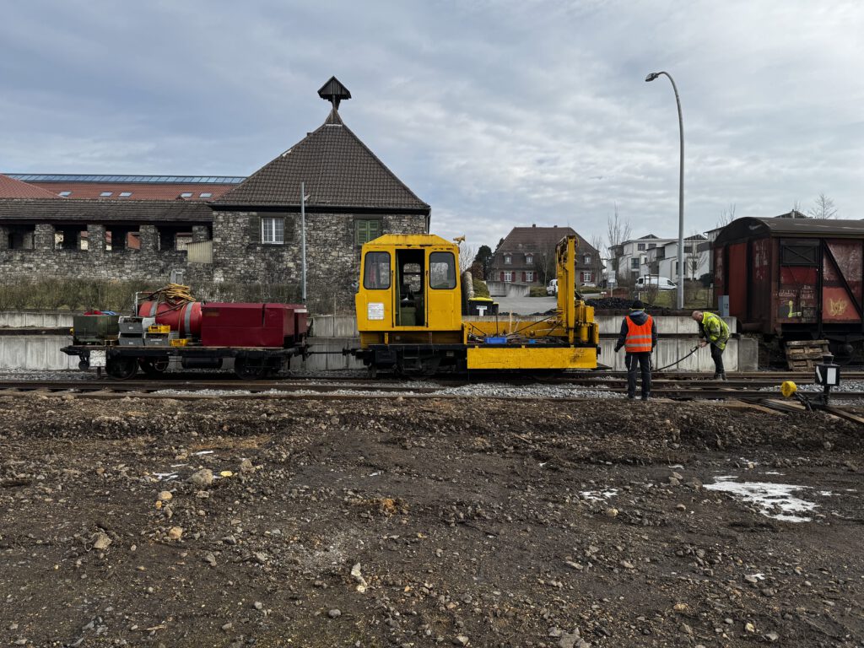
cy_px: 324
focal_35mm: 24
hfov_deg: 71.6
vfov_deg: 56.8
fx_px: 599
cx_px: 432
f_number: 1.78
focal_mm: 6.76
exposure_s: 1/2331
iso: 80
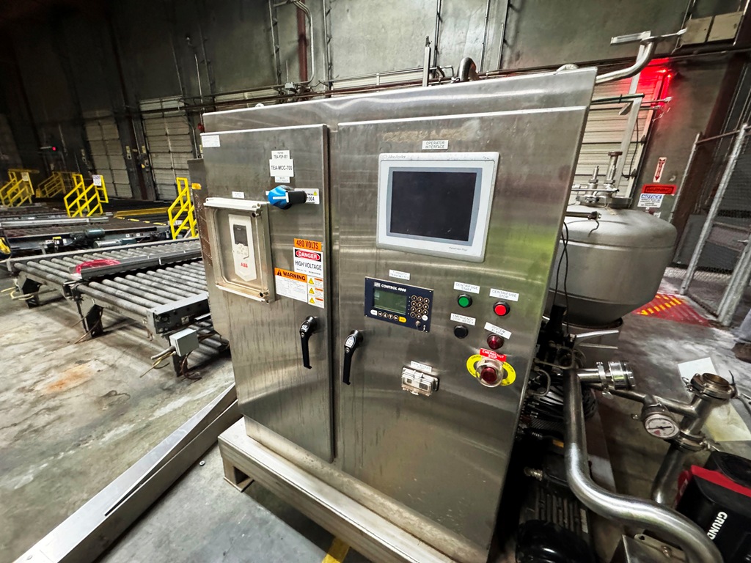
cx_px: 376
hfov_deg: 102.1
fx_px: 304
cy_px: 282
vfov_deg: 85.7
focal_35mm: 14
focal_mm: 2.22
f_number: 2.2
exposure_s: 1/60
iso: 1000
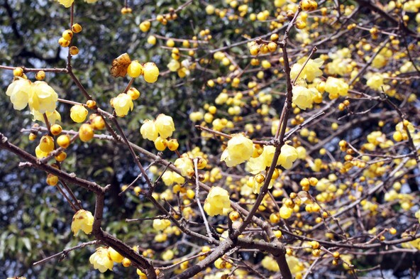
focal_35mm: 90
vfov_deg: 15.1
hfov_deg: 22.7
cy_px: 140
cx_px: 210
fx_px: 1049
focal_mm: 60
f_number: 16
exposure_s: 1/320
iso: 400
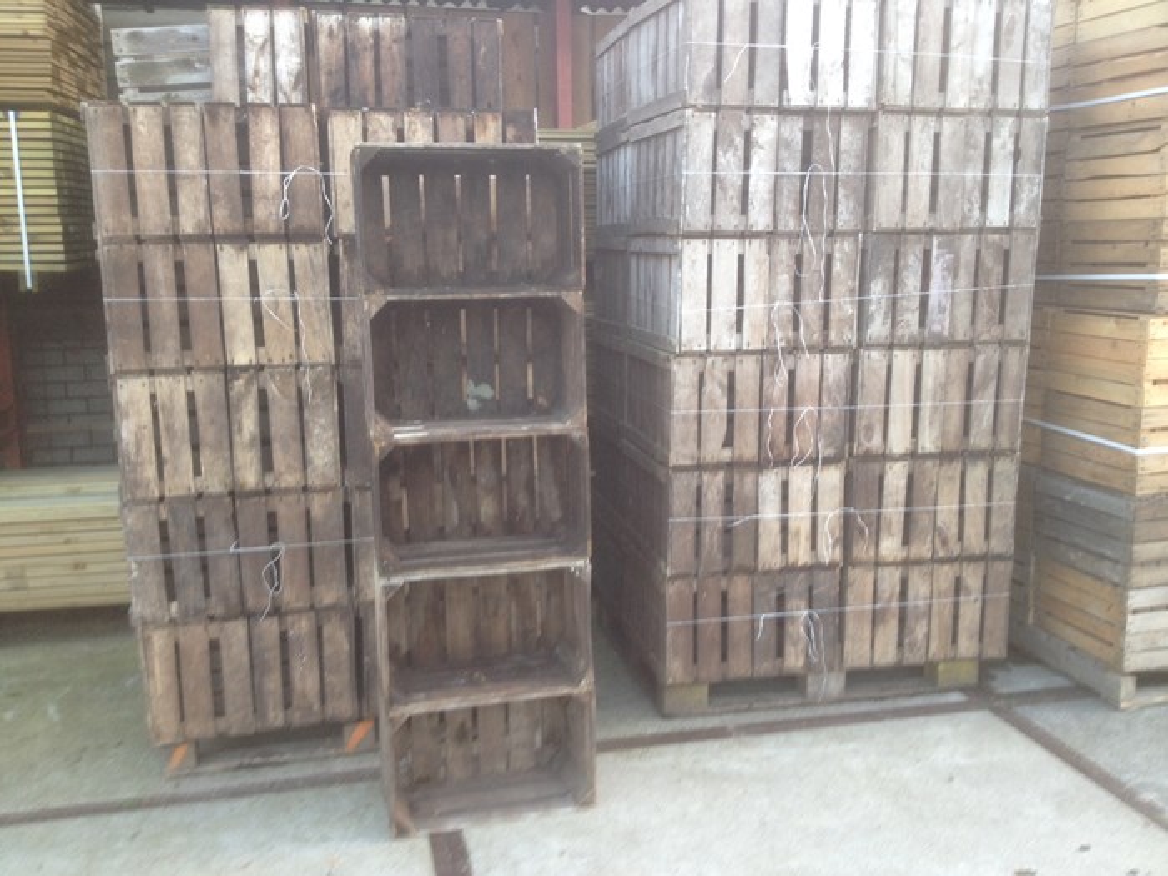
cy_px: 438
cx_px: 584
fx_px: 1181
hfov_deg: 52.6
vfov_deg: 40.7
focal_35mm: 35
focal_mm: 4.28
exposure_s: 1/20
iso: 50
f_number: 2.4
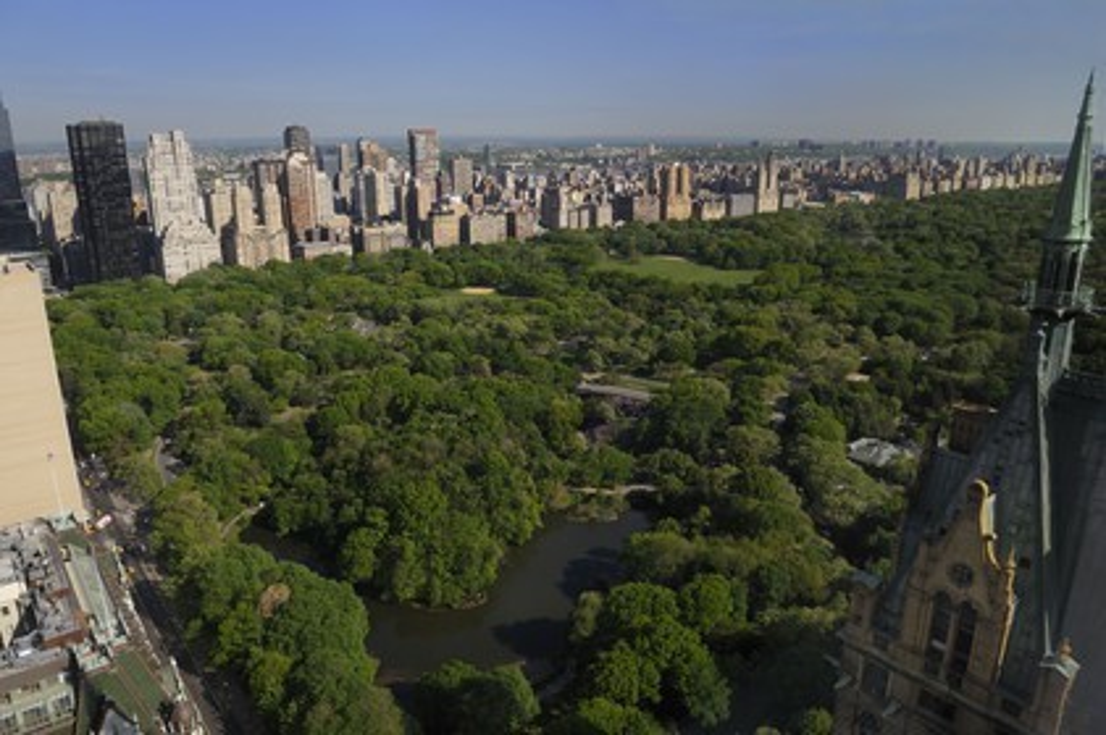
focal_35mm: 24
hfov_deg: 73.8
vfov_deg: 53.1
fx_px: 737
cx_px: 553
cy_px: 368
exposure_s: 1/160
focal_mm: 24
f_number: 6.3
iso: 200
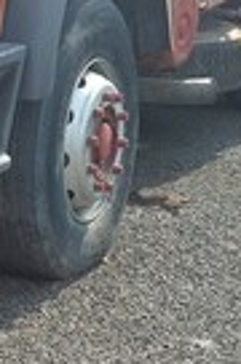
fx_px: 1161
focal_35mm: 115
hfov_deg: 10.4
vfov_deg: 17.7
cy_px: 78
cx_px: -311
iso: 25
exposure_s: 1/396
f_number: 1.8
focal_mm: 5.23
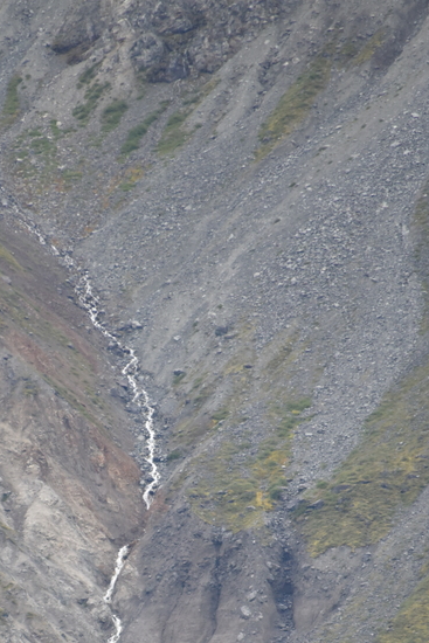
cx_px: 105
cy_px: 572
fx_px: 12468
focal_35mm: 698
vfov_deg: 3.0
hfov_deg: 2.0
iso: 1100
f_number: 5.6
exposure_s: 1/640
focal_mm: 300
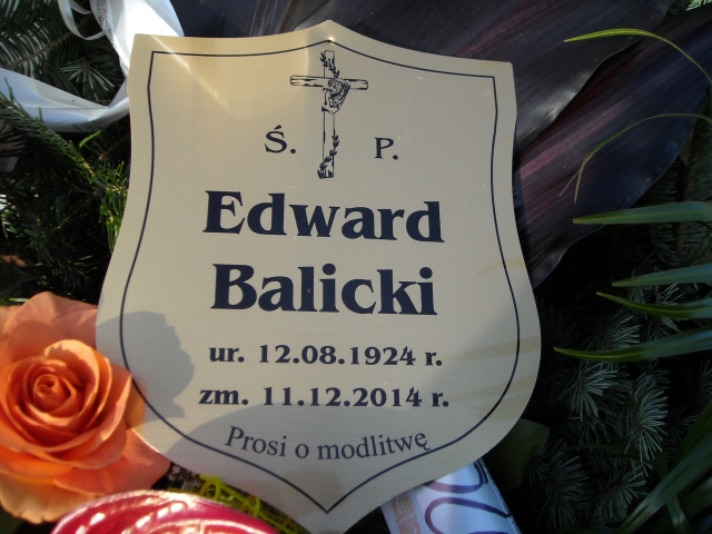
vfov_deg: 40.7
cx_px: 356
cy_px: 267
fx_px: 720
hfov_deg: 52.6
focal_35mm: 35
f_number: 2.8
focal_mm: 5.7
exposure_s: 1/323
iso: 64
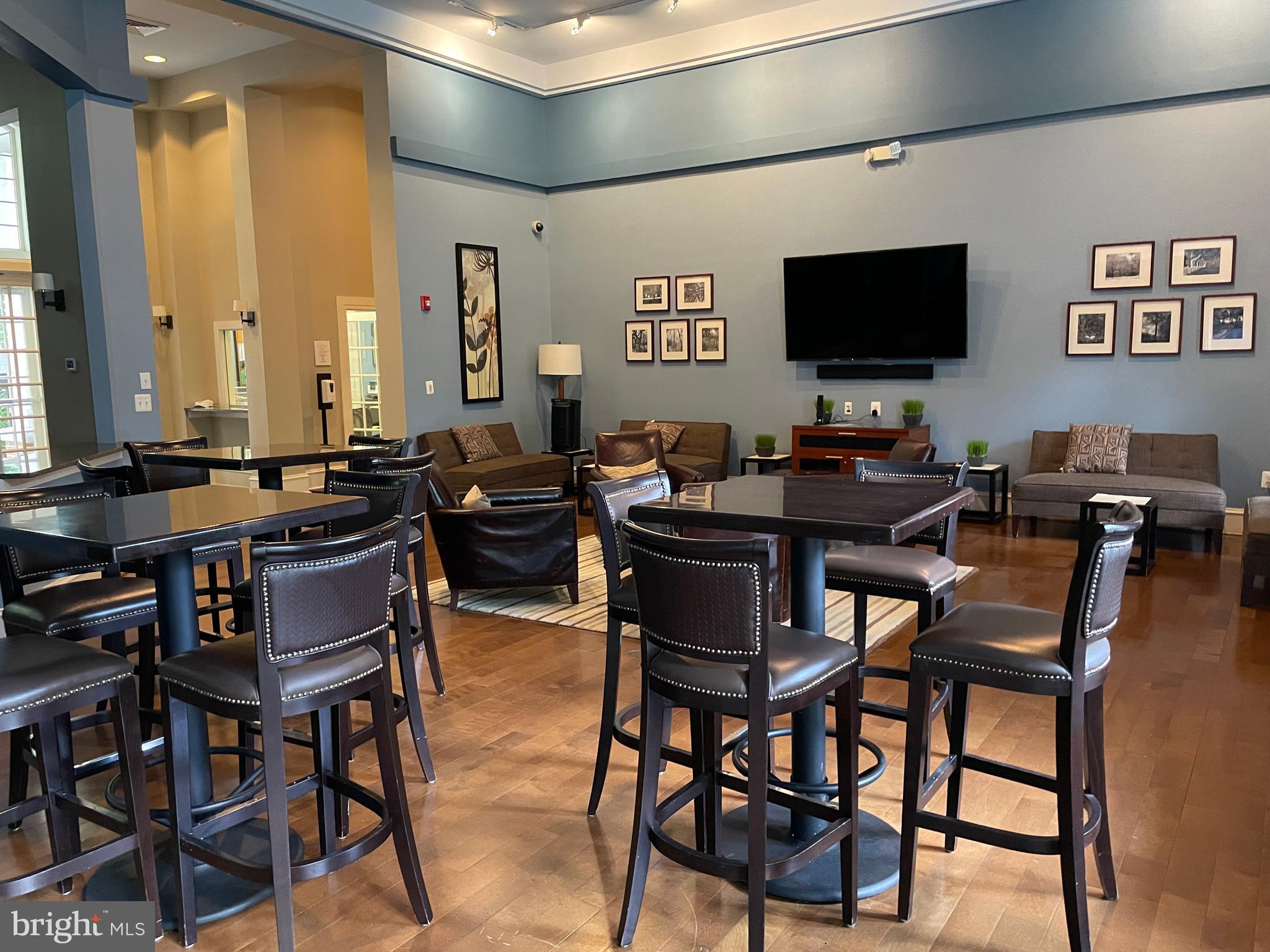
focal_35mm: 26
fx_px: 954
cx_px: 635
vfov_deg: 53.1
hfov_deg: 67.3
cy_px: 476
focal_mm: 4.2
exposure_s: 1/40
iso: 500
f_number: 1.6
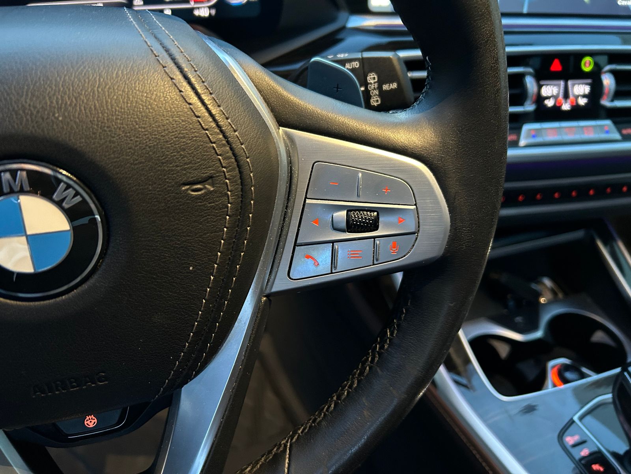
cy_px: 237
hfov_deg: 67.3
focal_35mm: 26
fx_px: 474
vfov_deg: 53.1
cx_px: 316
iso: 640
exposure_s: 1/33
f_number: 1.5
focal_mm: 5.7
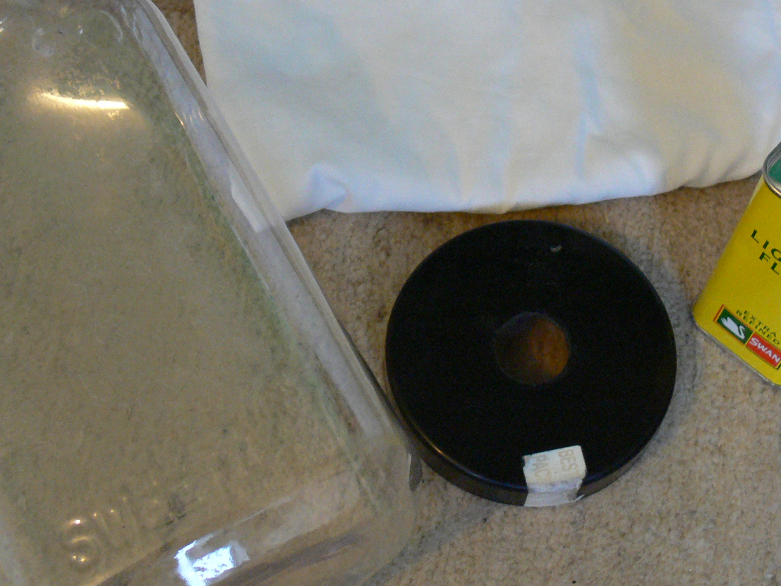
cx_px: 379
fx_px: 1376
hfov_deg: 31.7
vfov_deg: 24.0
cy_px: 229
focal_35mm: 61
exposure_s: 1/6
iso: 200
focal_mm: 7.4
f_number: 2.8
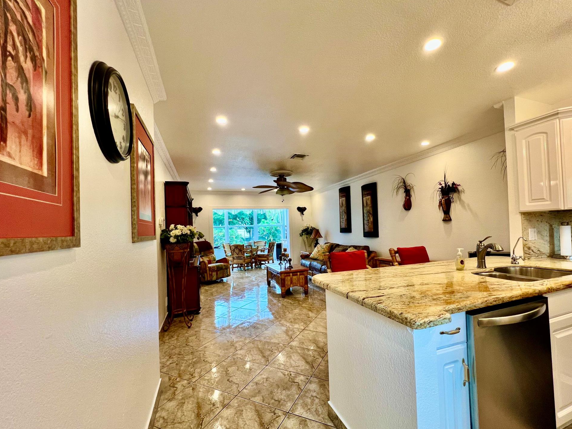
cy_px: 224
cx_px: 295
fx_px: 231
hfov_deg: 102.0
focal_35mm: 14
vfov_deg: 85.6
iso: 125
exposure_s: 1/120
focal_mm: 1.57
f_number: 1.8
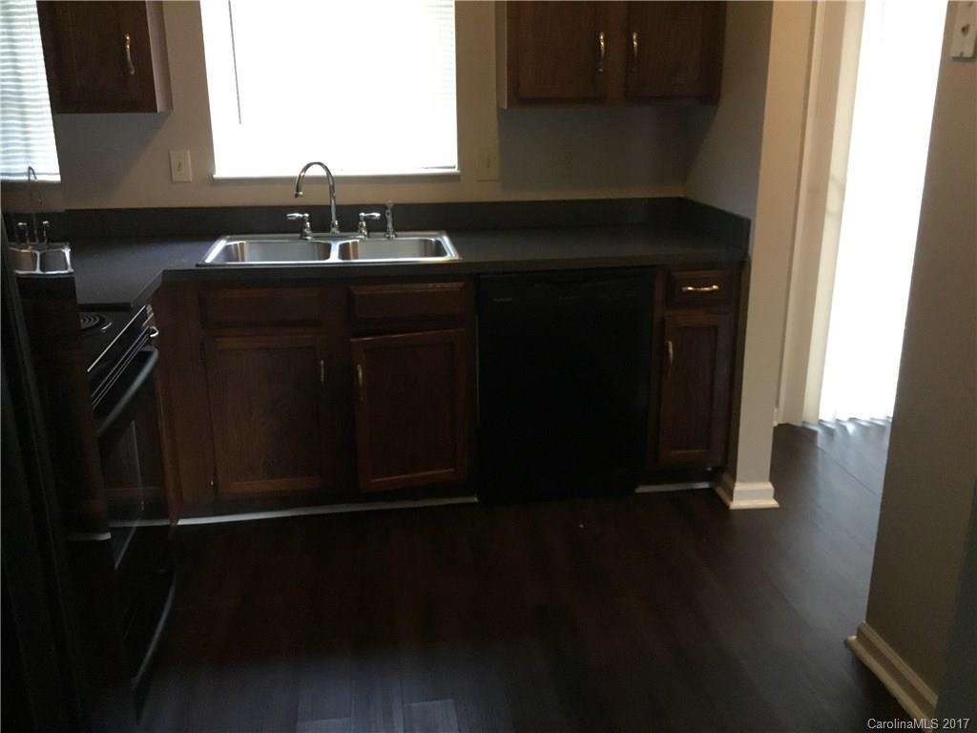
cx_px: 488
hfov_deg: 58.4
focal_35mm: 31
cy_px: 366
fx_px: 875
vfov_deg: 45.4
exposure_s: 1/15
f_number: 2.4
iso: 400
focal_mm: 3.3
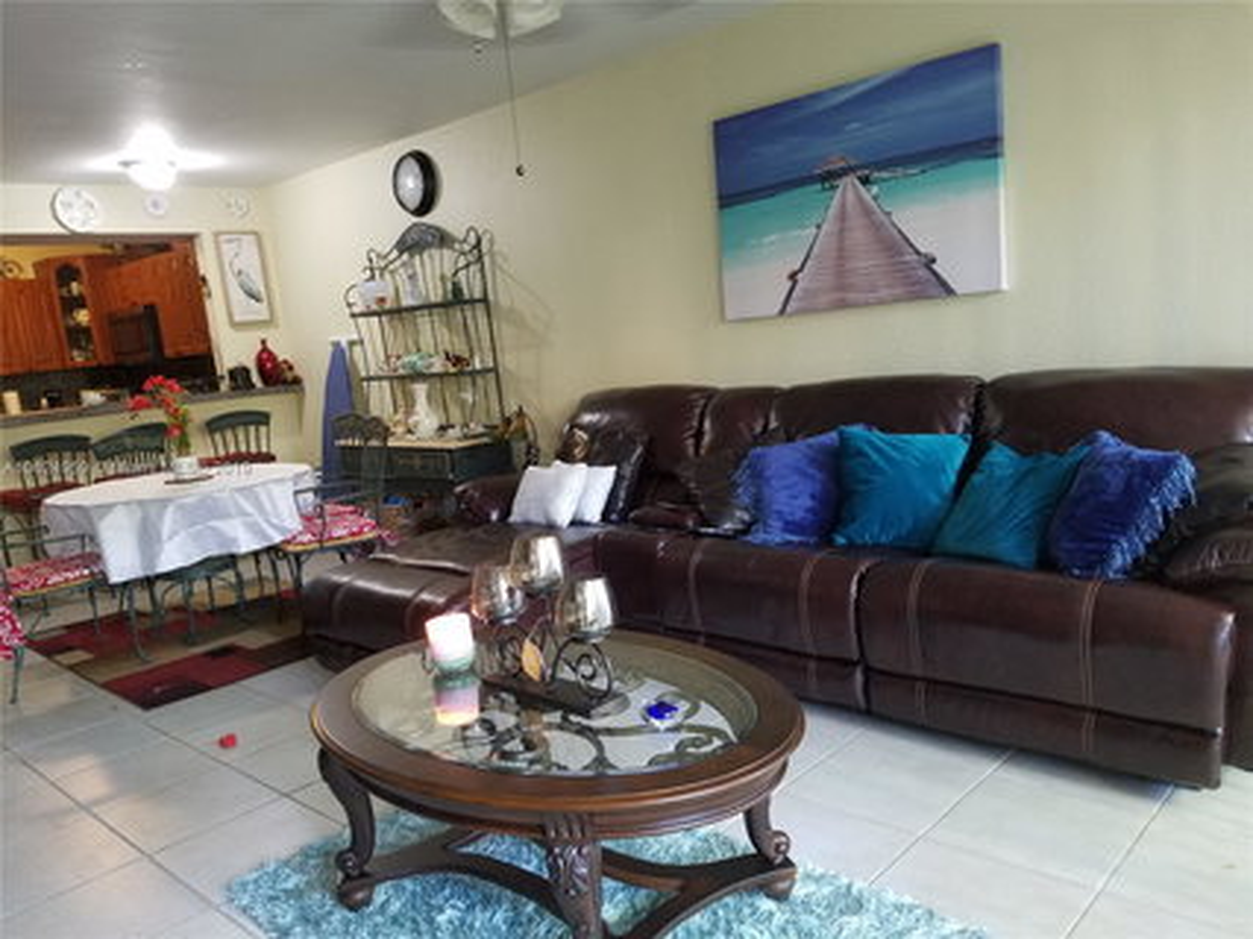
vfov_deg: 53.0
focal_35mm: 26
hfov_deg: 67.3
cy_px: 470
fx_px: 941
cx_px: 626
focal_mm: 4.2
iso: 200
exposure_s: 1/14
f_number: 1.7
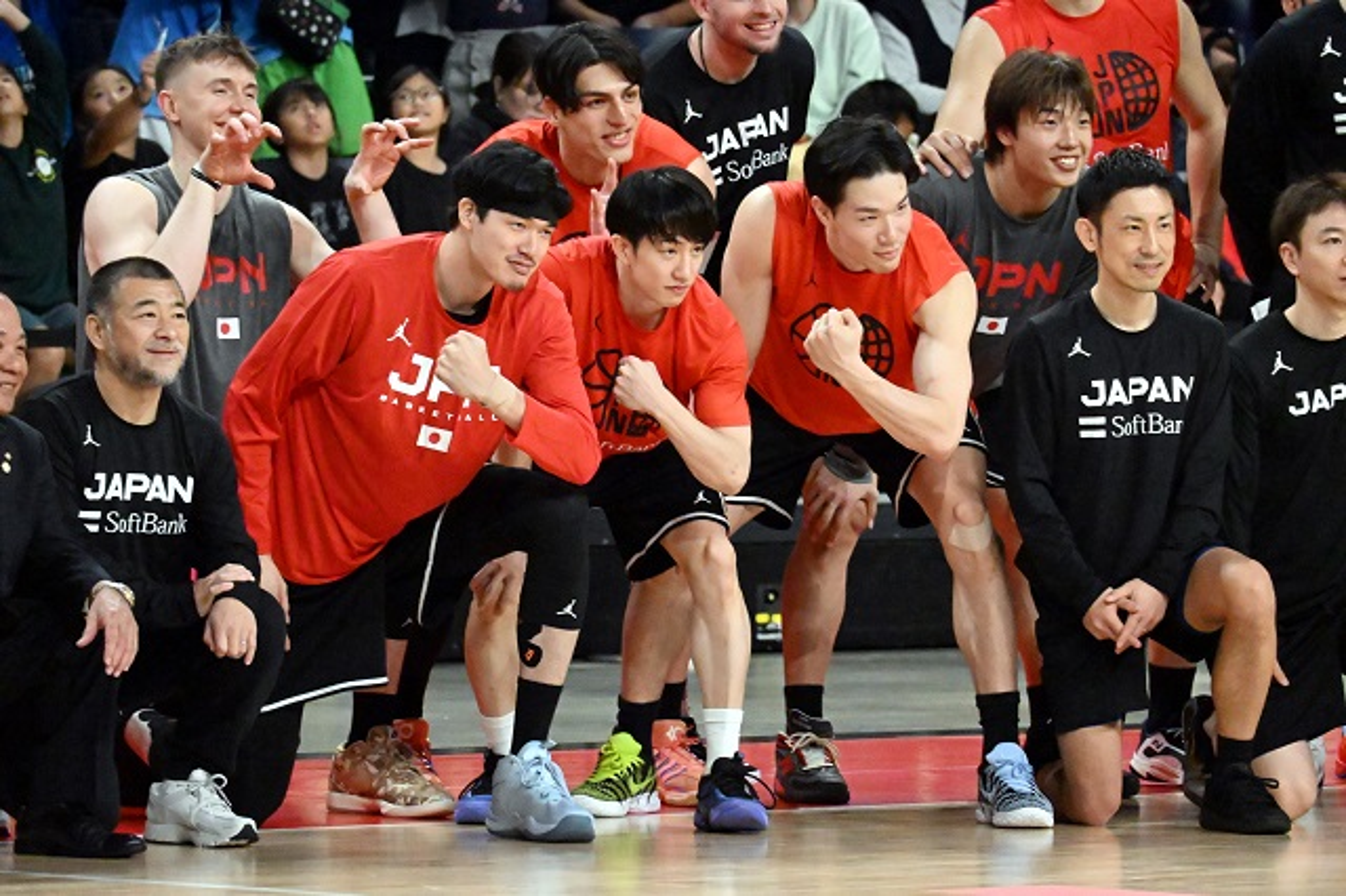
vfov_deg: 3.7
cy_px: 448
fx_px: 14013
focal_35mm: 375
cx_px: 673
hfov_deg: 5.5
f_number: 8
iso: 25600
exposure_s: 1/1000
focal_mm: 250
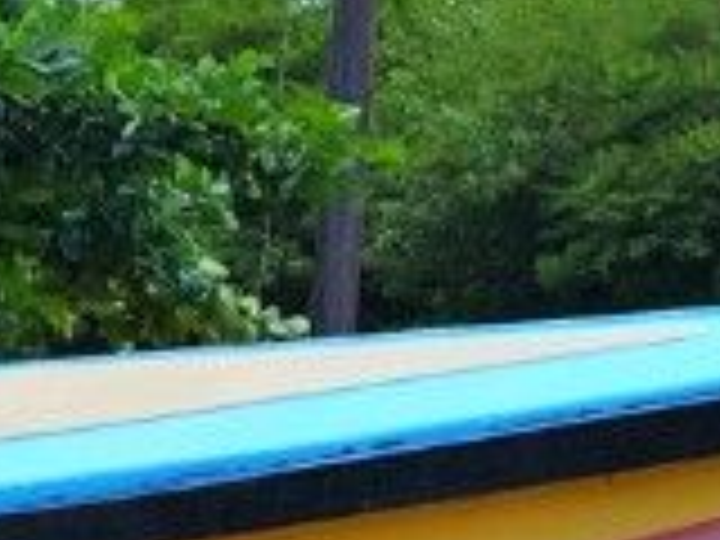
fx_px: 3058
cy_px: 549
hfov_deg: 13.3
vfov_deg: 10.0
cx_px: 108
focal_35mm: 147
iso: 20
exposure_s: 1/2500
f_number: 1.8
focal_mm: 5.4
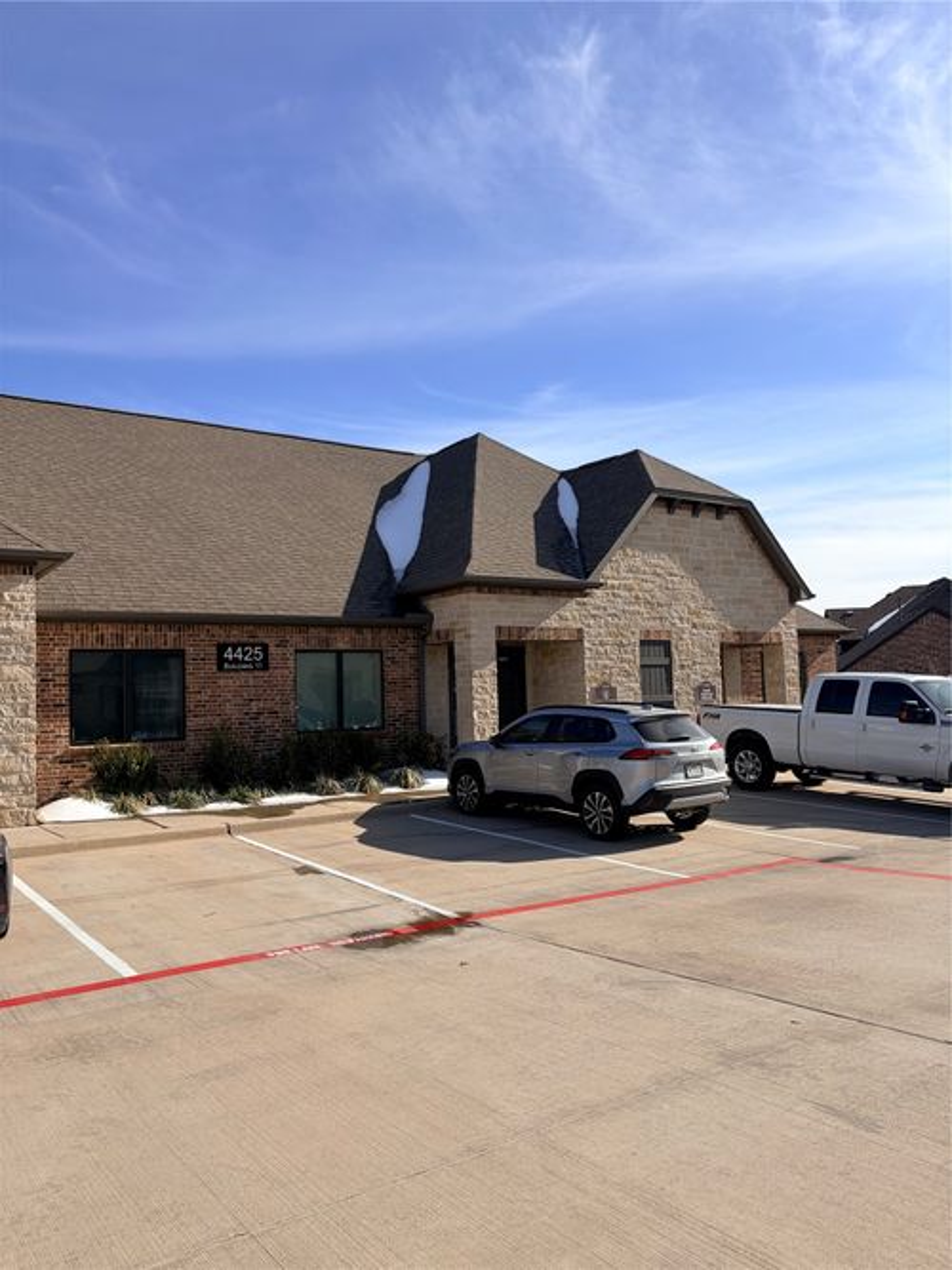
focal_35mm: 26
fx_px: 954
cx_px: 476
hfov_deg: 53.0
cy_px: 635
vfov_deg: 67.3
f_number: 1.6
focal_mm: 5.96
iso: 50
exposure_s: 1/4065
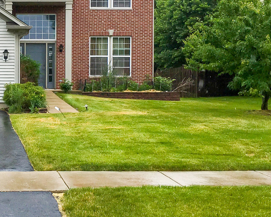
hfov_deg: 26.4
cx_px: 19
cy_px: 48
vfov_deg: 21.9
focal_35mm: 69
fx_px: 554
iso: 25
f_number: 2.2
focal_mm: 4.15
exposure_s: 1/1600
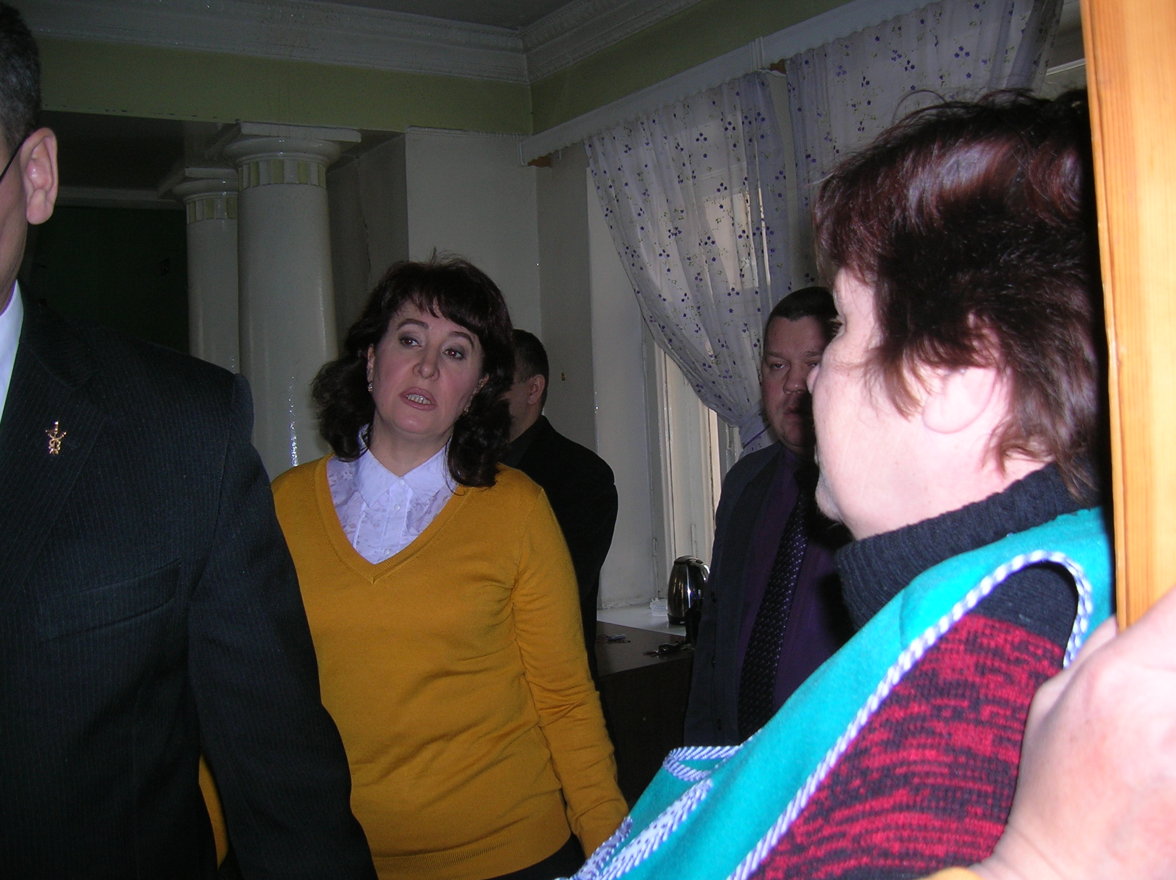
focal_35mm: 34
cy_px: 440
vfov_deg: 41.7
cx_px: 588
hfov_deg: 54.0
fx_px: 1154
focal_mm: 5.7
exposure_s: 1/60.1
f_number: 2.9
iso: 50
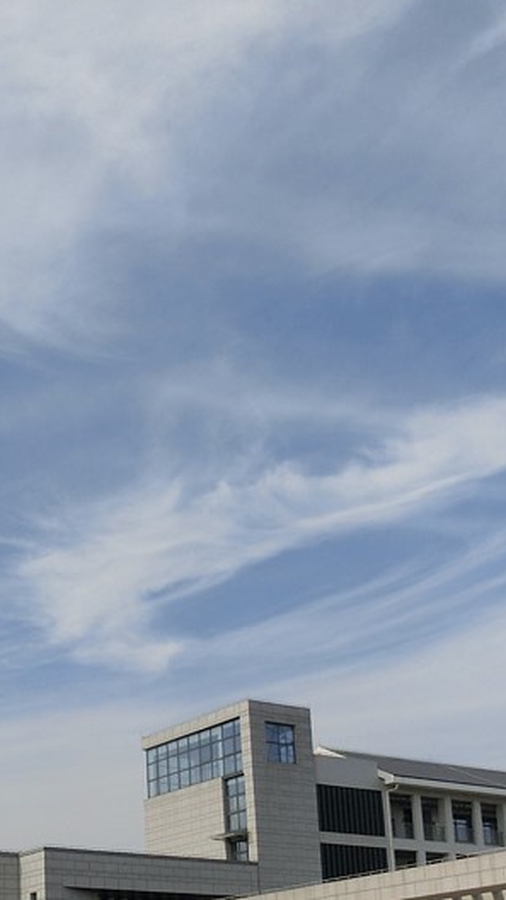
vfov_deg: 36.2
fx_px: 1312
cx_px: -9
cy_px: 759
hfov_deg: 21.0
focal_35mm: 55
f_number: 7
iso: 80
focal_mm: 4.5
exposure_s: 1/400
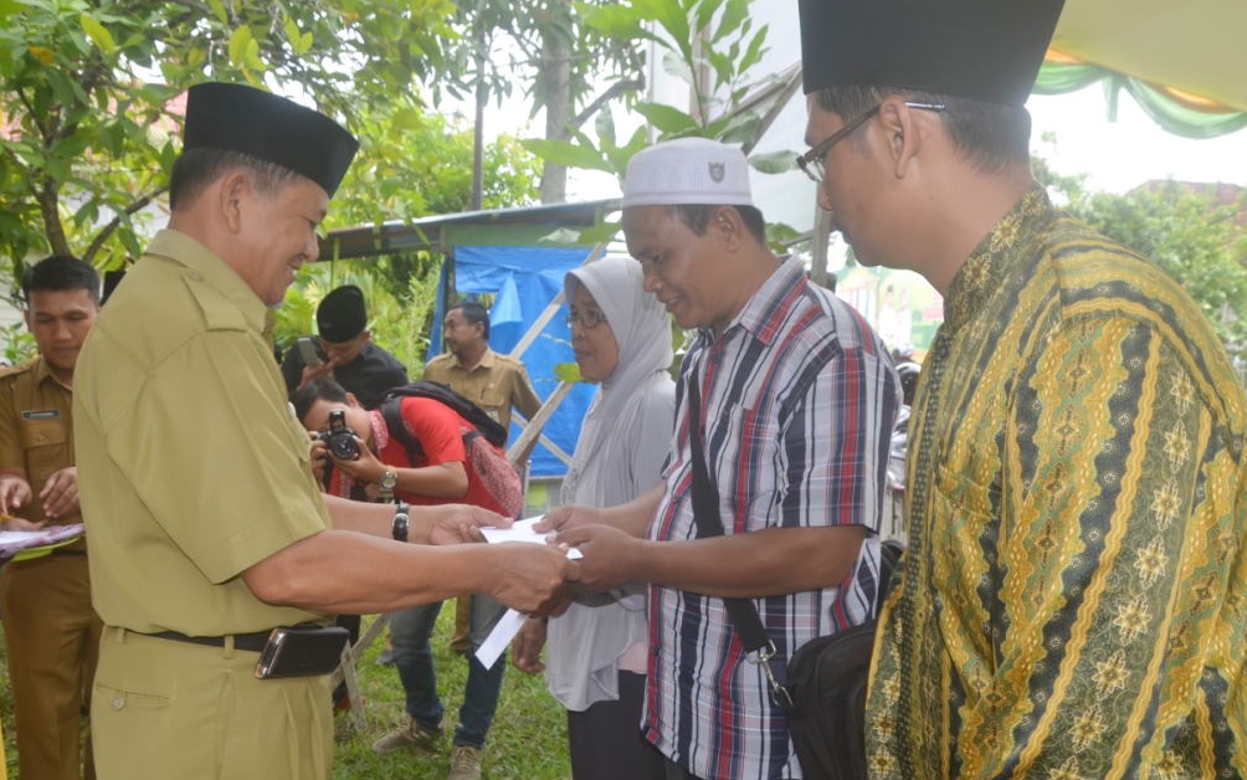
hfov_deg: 66.5
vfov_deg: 44.6
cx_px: 615
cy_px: 394
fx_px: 952
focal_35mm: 28
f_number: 7.1
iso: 160
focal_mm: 18
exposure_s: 1/60
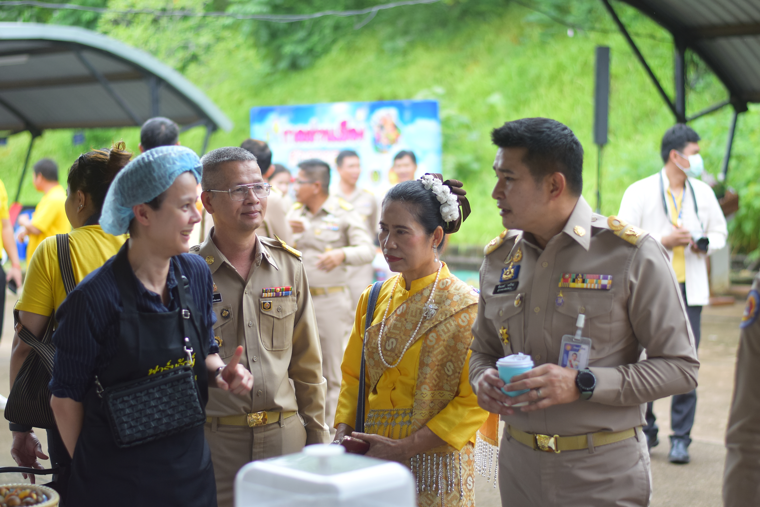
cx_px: 380
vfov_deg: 18.2
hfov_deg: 27.0
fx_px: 1584
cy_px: 254
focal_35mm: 75
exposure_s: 1/800
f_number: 1.8
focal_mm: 50
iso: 400
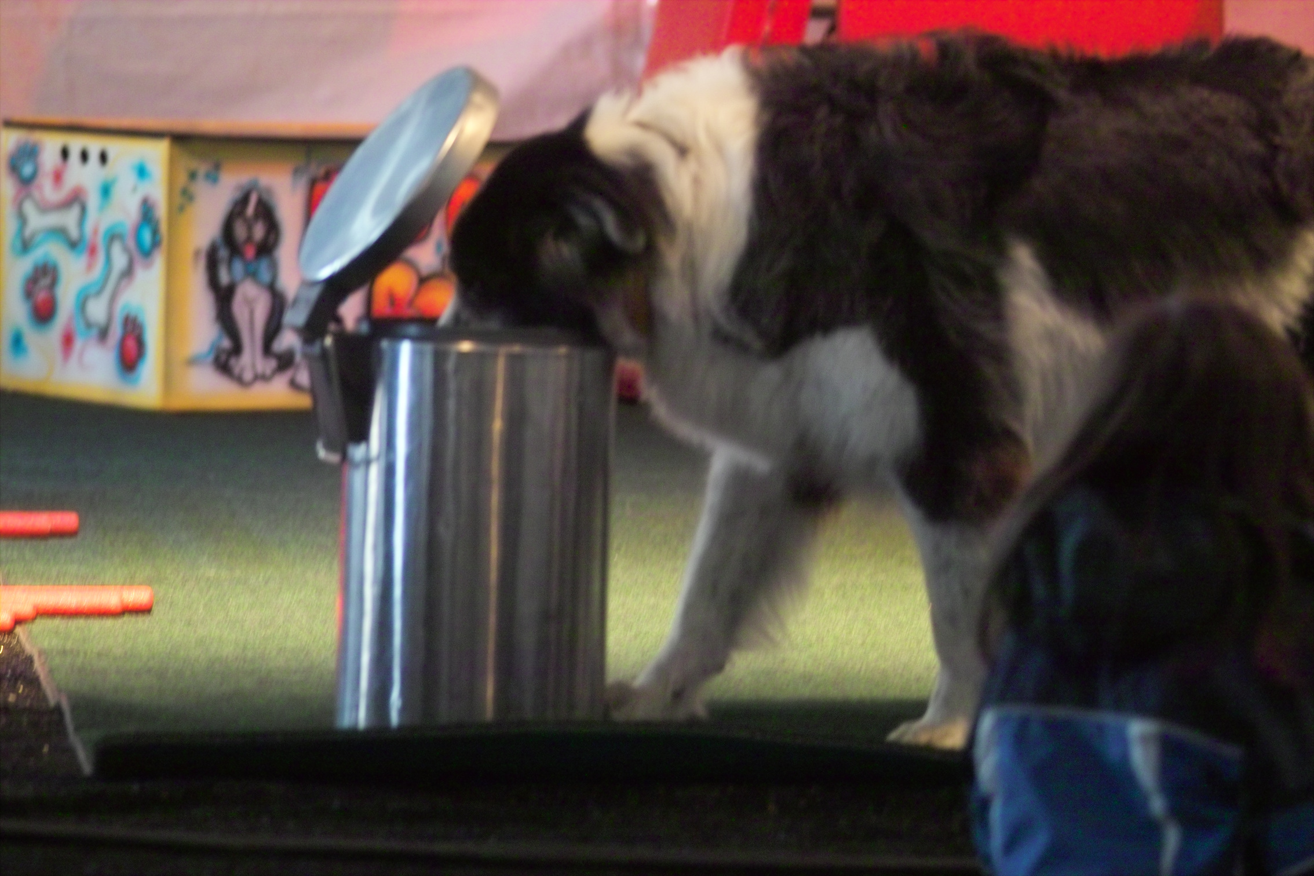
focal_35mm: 179
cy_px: 438
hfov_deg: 11.5
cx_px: 657
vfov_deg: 7.7
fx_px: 6533
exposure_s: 1/45
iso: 400
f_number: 2.8
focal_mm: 105
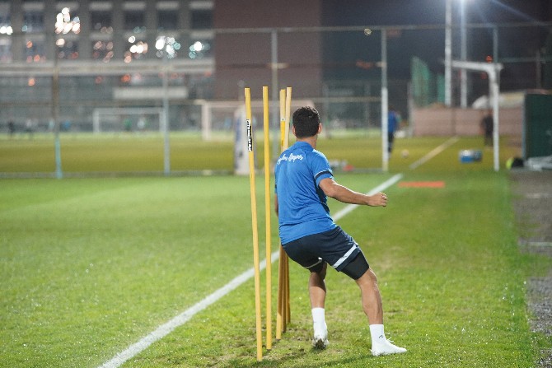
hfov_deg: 12.4
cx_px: 276
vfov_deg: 8.3
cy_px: 184
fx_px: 2530
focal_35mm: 165
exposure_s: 1/200
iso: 4000
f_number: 3.5
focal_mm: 165
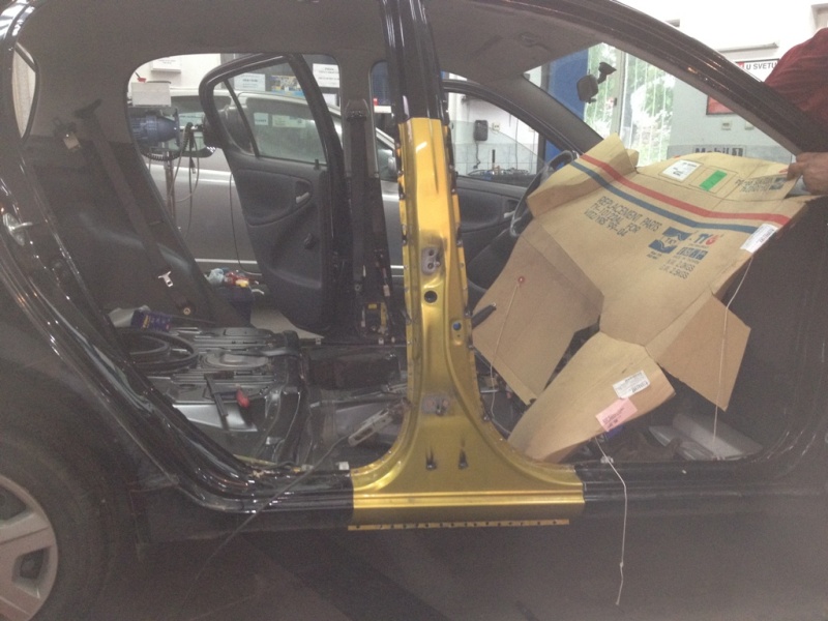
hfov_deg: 52.6
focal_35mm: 35
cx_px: 414
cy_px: 310
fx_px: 837
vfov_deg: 40.7
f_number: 2.4
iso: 250
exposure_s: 1/20
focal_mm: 4.28
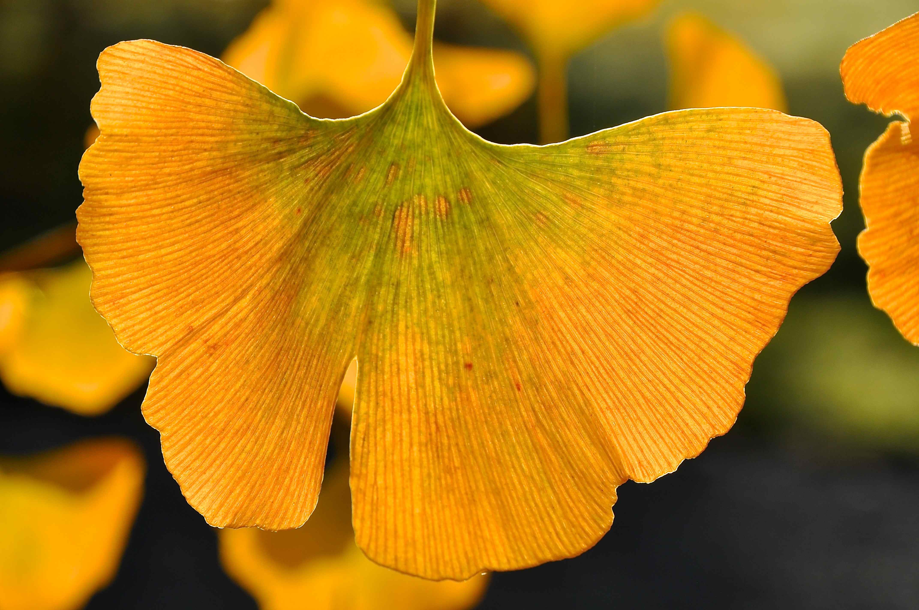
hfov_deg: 13.7
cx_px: 460
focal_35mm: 150
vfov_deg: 9.1
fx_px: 3824
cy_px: 305
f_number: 10
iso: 200
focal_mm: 100
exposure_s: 1/400
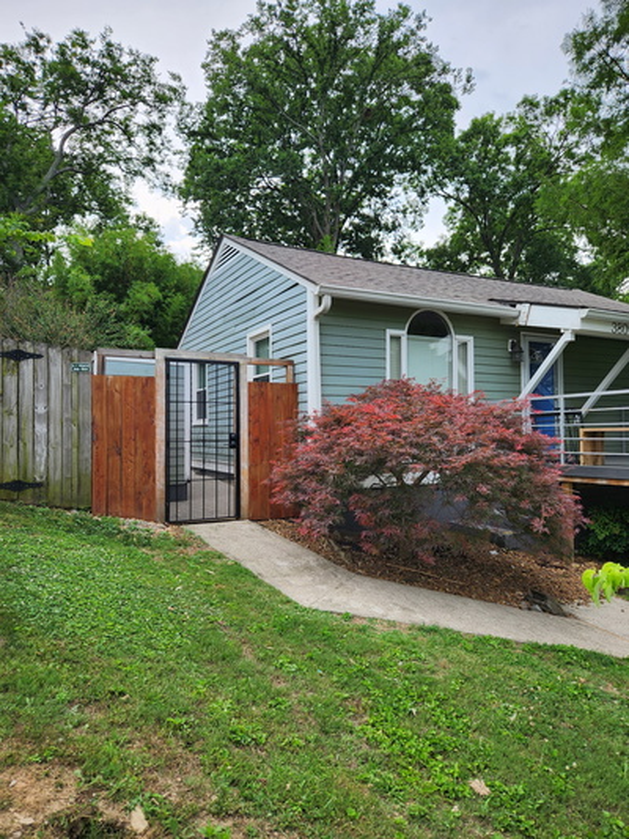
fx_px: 557
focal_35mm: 23
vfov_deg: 73.9
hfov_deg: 58.9
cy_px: 420
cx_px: 314
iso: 20
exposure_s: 1/185
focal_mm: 5.4
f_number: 1.8
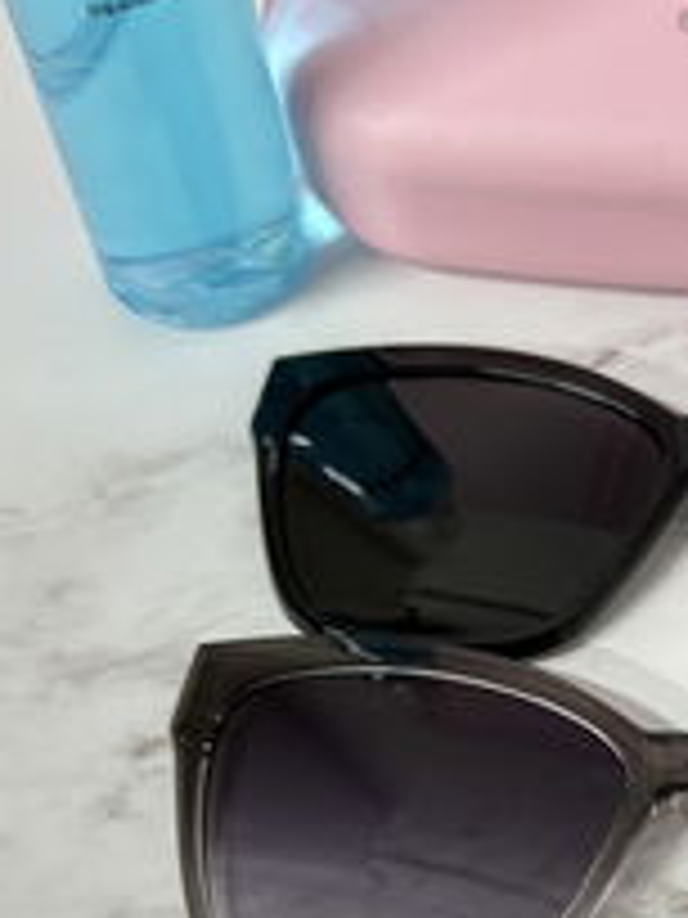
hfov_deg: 20.8
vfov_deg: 27.5
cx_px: 719
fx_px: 1802
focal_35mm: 68
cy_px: 835
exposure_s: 1/50
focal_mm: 5.96
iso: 320
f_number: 1.6
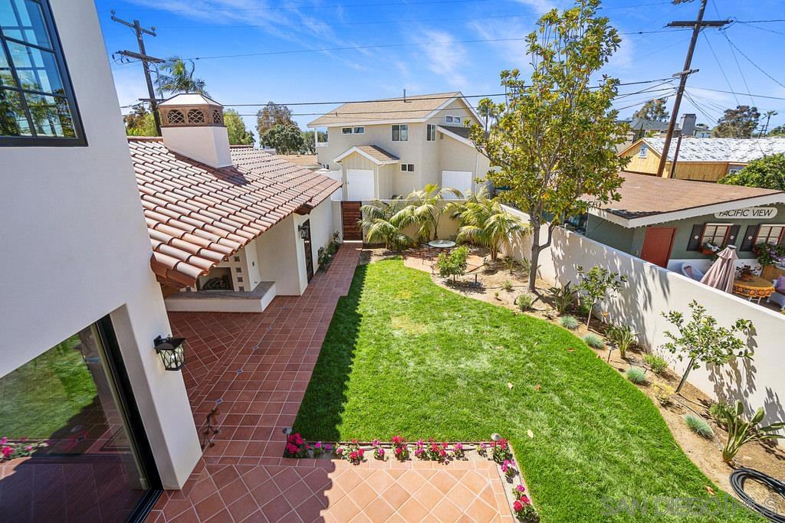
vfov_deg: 77.3
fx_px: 327
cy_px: 262
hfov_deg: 100.4
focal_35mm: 15
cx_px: 392
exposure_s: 1/200
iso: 100
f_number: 7.1
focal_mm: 10
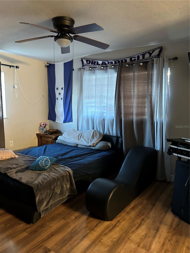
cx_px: 95
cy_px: 126
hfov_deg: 53.1
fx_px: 190
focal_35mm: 26
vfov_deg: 67.3
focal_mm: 5.7
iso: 500
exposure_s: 1/40
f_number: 1.5
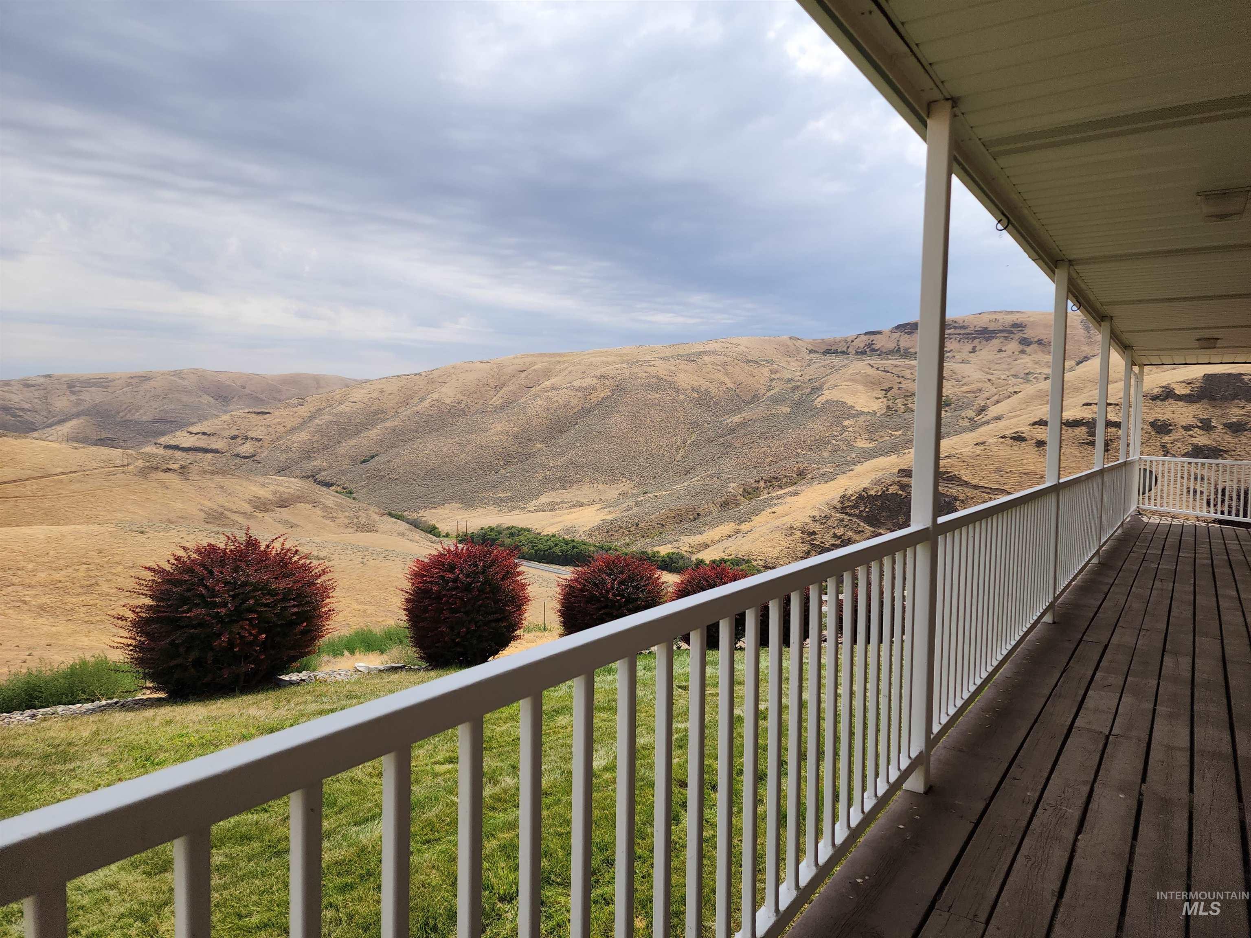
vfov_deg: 58.9
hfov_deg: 73.9
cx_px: 626
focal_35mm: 23
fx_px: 831
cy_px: 469
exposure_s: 1/1279
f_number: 1.8
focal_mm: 6.4
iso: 12
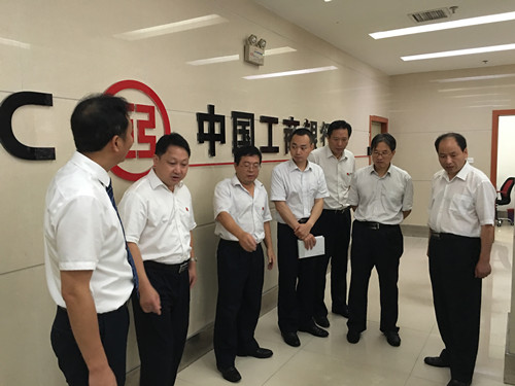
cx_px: 258
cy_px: 193
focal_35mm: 29
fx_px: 431
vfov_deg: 48.2
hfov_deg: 61.7
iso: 100
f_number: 2.2
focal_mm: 4.15
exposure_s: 1/8
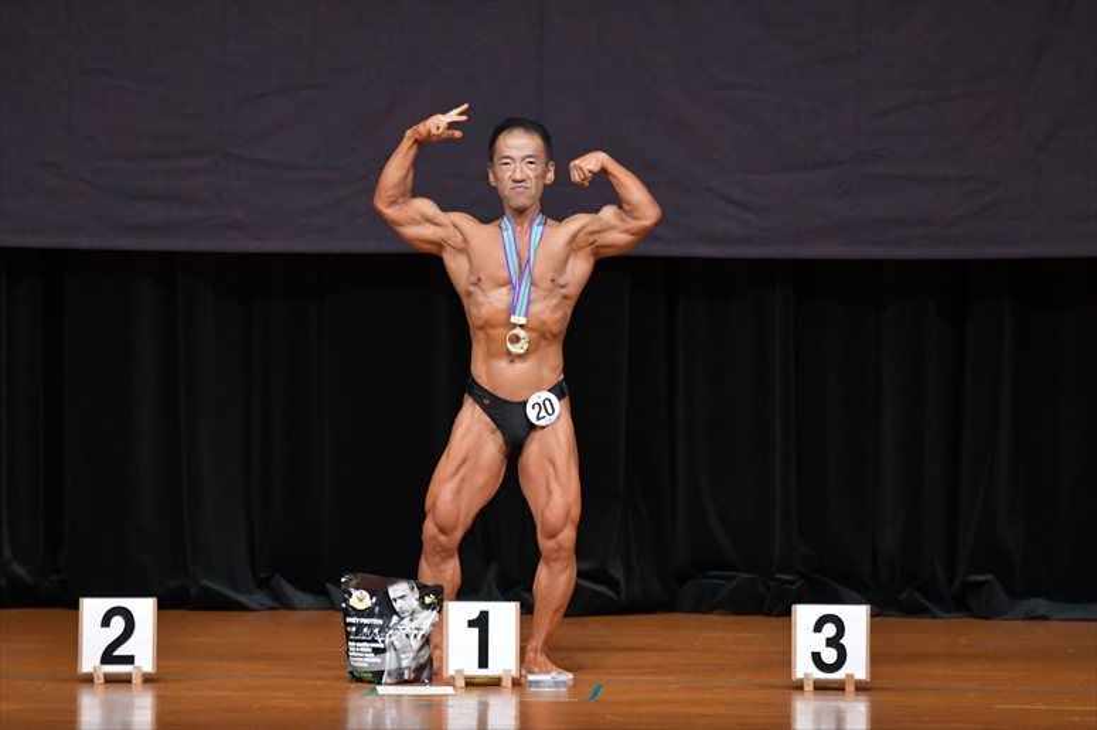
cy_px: 365
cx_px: 548
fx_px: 8680
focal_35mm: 285
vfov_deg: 4.8
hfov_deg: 7.2
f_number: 5.6
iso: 4000
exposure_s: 1/400
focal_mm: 190
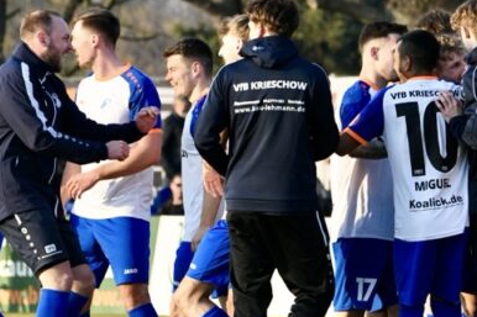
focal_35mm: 717
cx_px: 357
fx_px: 9496
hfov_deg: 2.9
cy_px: 118
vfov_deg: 1.9
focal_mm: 270
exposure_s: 1/1600
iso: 2500
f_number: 9
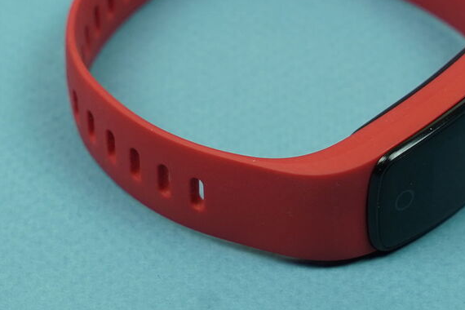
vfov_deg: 8.3
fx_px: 2131
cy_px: 82
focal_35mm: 165
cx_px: 286
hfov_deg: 12.4
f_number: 6.3
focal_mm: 49
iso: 800
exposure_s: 1/125
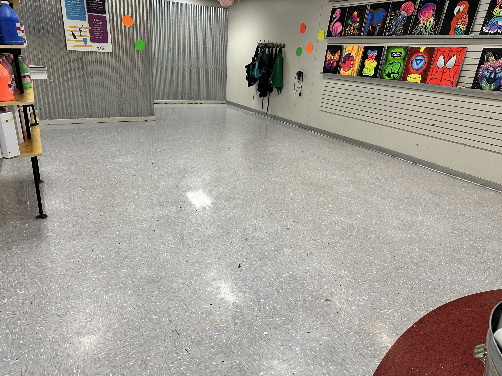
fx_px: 348
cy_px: 188
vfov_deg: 56.8
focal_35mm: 24
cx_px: 251
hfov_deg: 71.6
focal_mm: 6.86
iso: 200
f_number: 1.78
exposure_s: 1/120
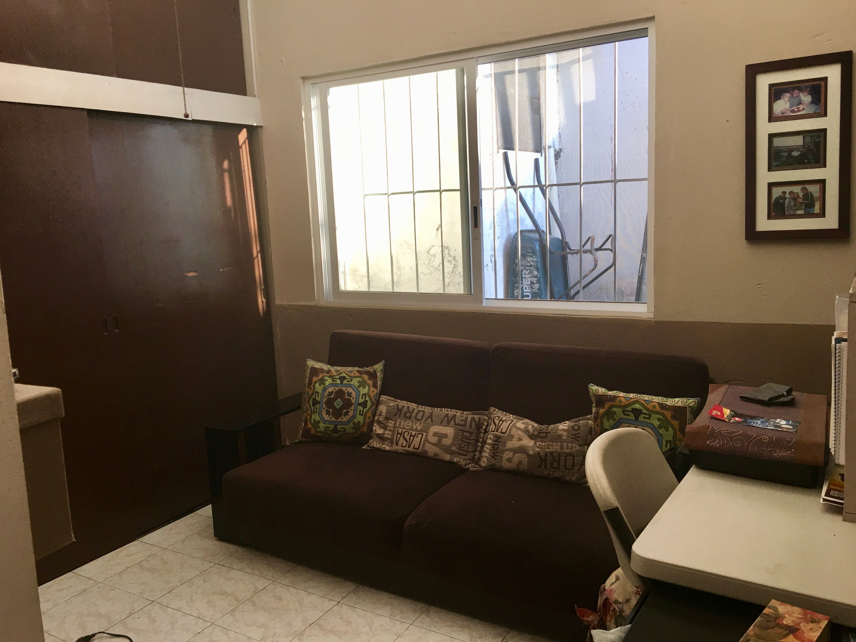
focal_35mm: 29
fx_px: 717
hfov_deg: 61.7
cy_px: 321
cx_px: 428
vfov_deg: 48.2
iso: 25
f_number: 2.2
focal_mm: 4.15
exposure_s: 1/40
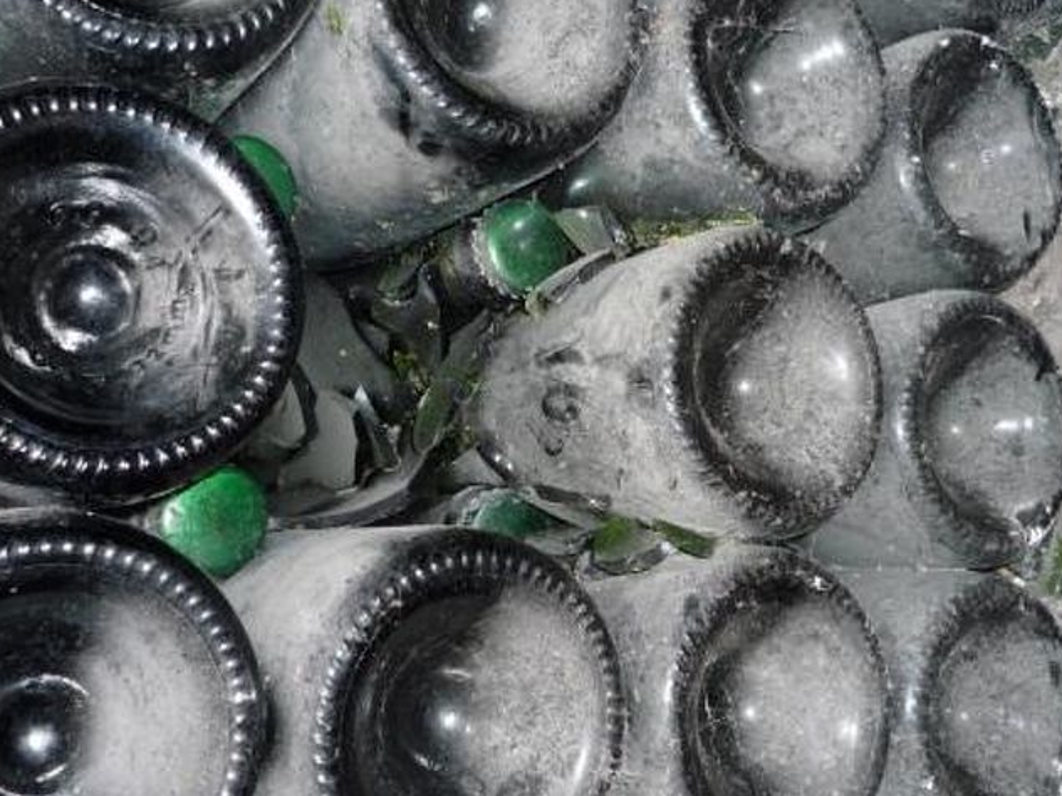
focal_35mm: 38
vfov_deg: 37.7
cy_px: 401
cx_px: 530
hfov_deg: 49.0
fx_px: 1165
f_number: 2.8
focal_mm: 4.5
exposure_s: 1/30
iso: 100
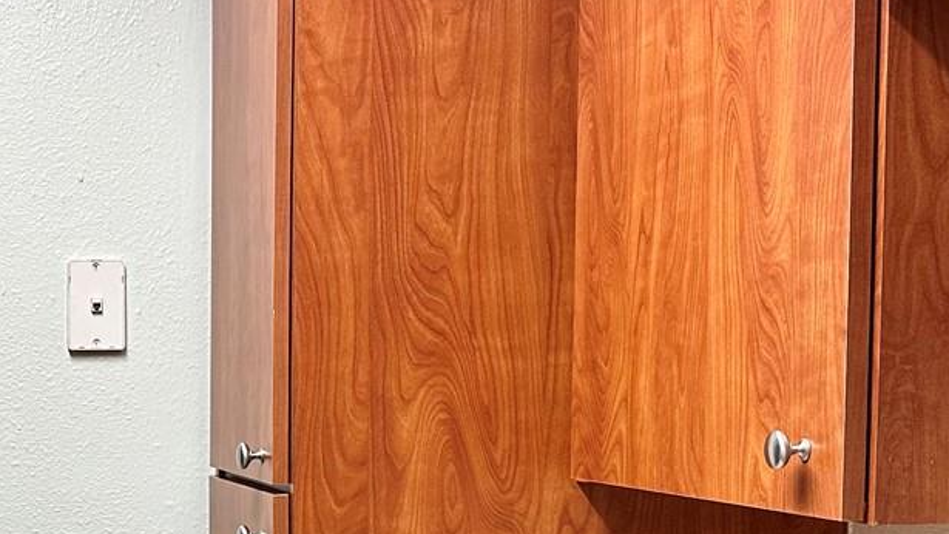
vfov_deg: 17.3
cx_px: 73
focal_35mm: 68
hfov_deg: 29.5
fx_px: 1711
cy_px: 540
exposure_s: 1/60
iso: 200
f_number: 1.78
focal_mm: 6.86
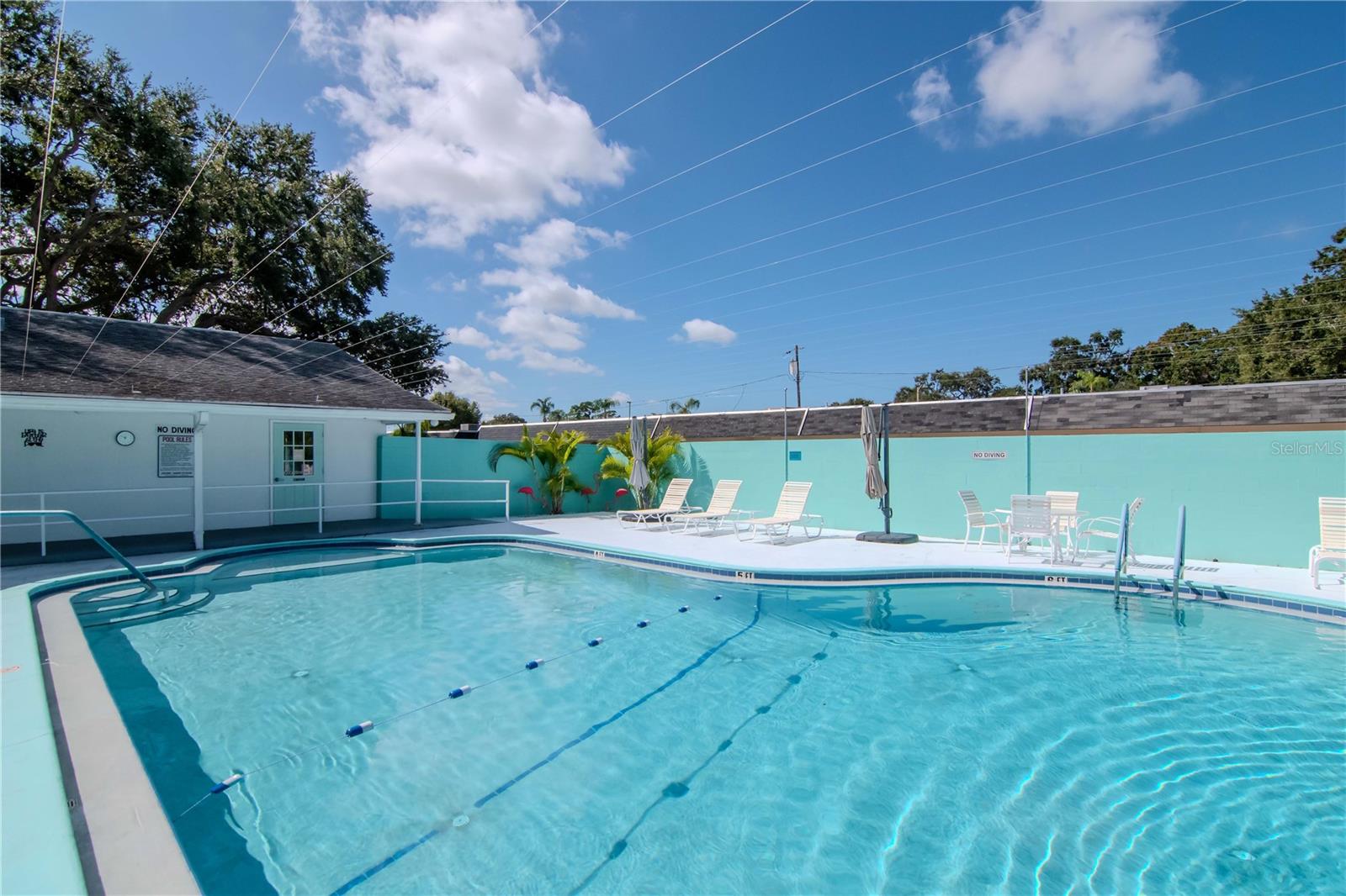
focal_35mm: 16
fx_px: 617
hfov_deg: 95.0
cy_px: 448
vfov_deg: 72.0
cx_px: 673
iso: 800
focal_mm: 11
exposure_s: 1/3200
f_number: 9
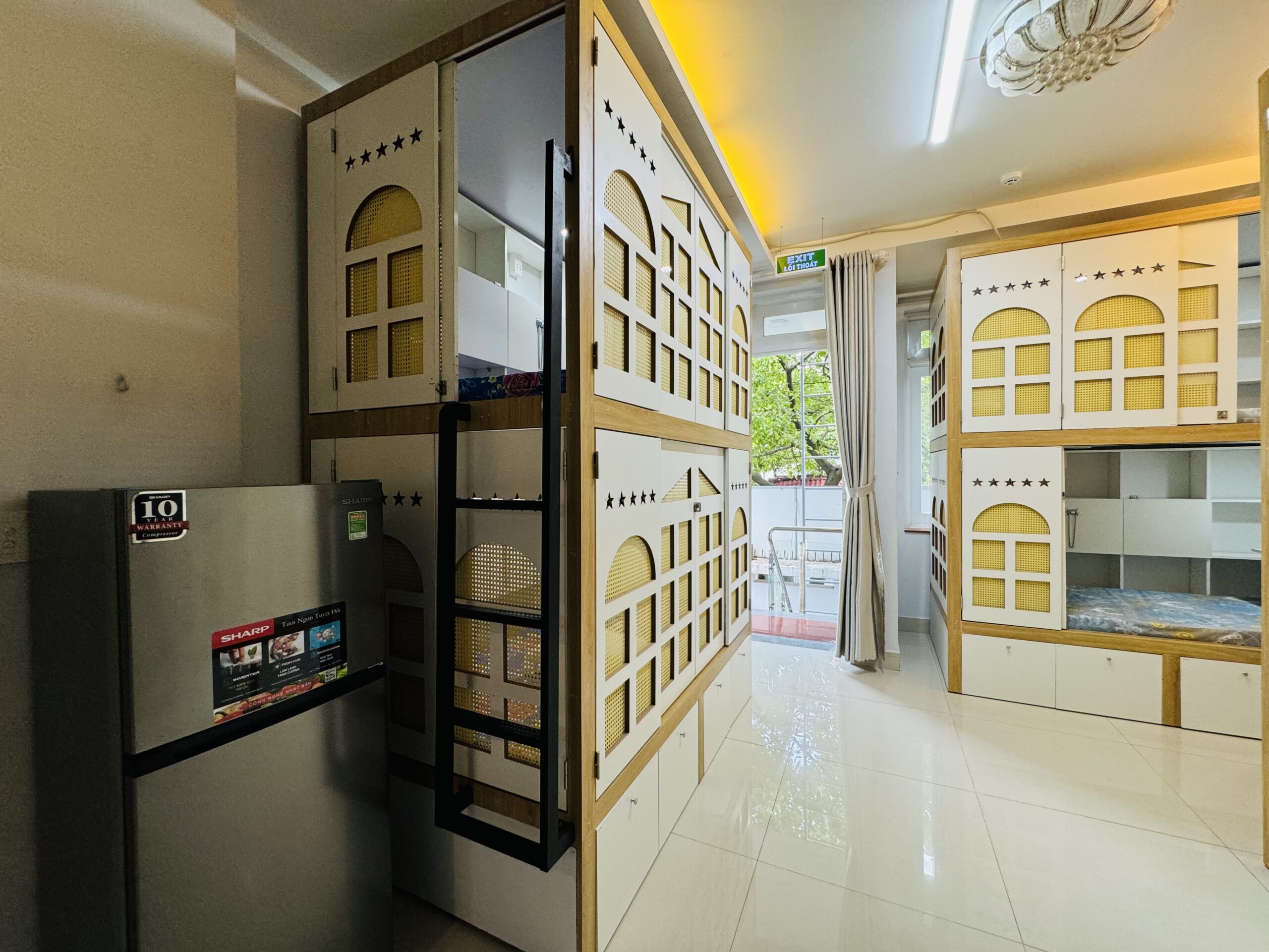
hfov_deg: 102.1
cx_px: 634
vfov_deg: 85.7
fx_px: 513
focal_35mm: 14
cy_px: 476
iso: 200
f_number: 2.2
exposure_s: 1/100
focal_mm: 2.22
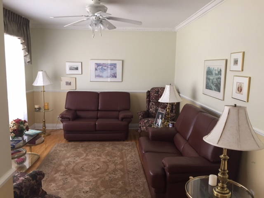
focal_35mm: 29
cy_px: 99
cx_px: 132
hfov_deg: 61.7
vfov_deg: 48.2
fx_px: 221
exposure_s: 1/30
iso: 80
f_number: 2.2
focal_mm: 4.15
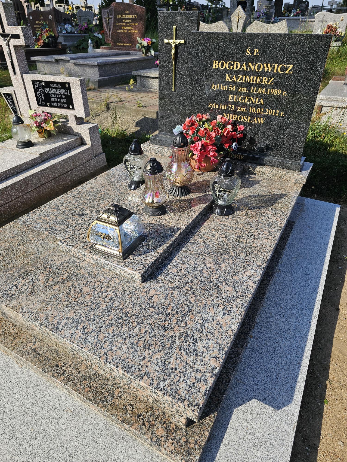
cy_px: 231
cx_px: 174
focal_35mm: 23
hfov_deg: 58.9
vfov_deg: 73.9
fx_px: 307
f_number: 1.7
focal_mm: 6.3
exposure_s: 1/621
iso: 10
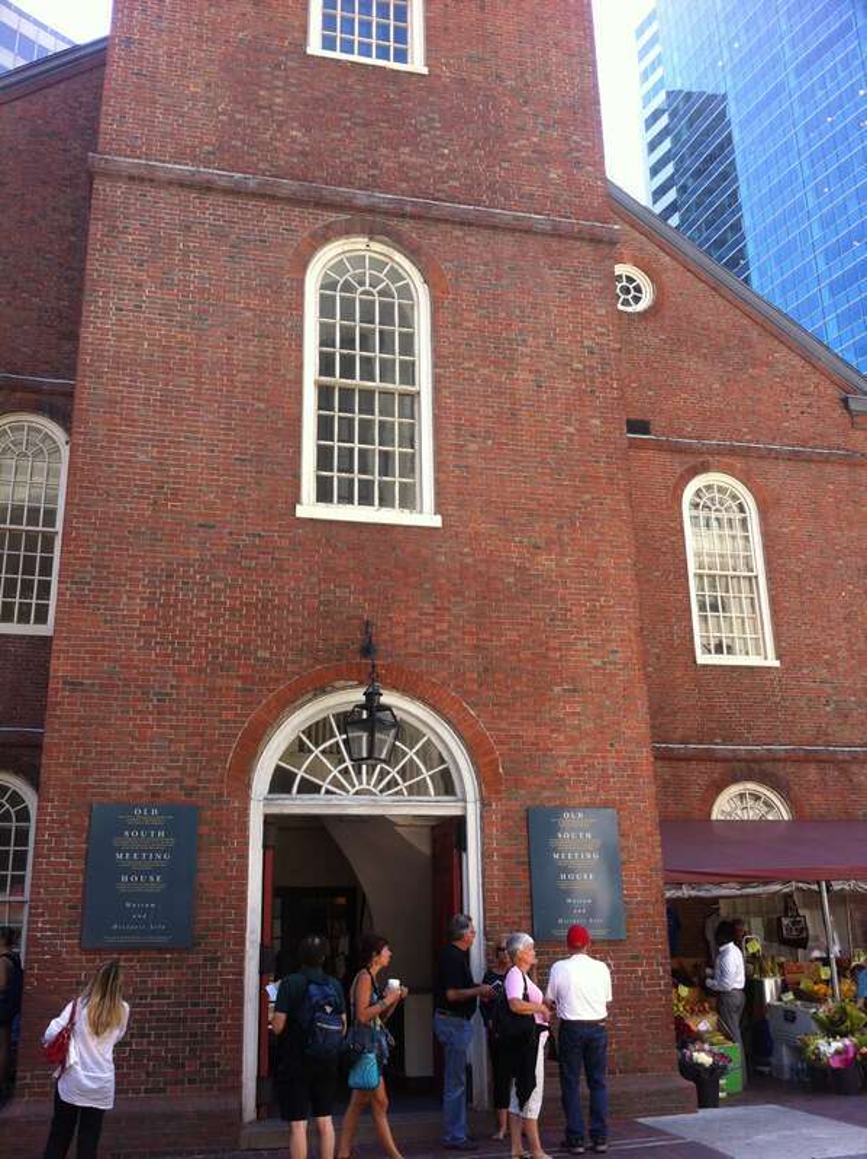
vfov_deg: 52.7
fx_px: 1171
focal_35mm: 35
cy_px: 580
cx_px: 434
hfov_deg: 40.6
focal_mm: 3.85
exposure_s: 1/144
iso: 80
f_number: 2.8
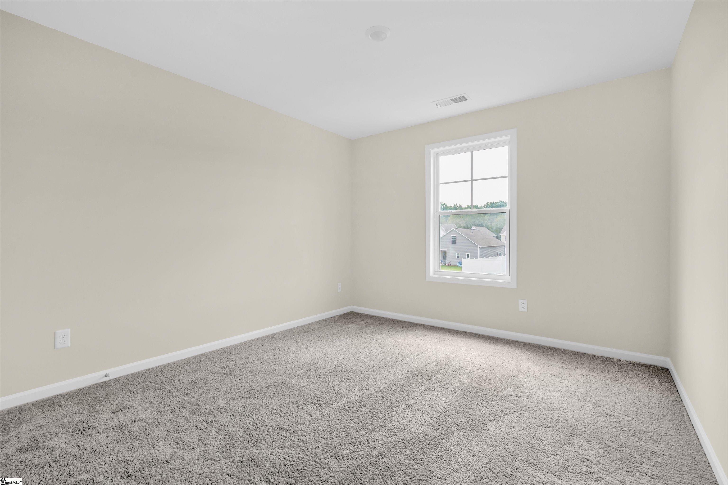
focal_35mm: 16
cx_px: 364
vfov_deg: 73.8
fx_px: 324
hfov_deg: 96.7
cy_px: 242
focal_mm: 16
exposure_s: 1/80
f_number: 7.1
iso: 320
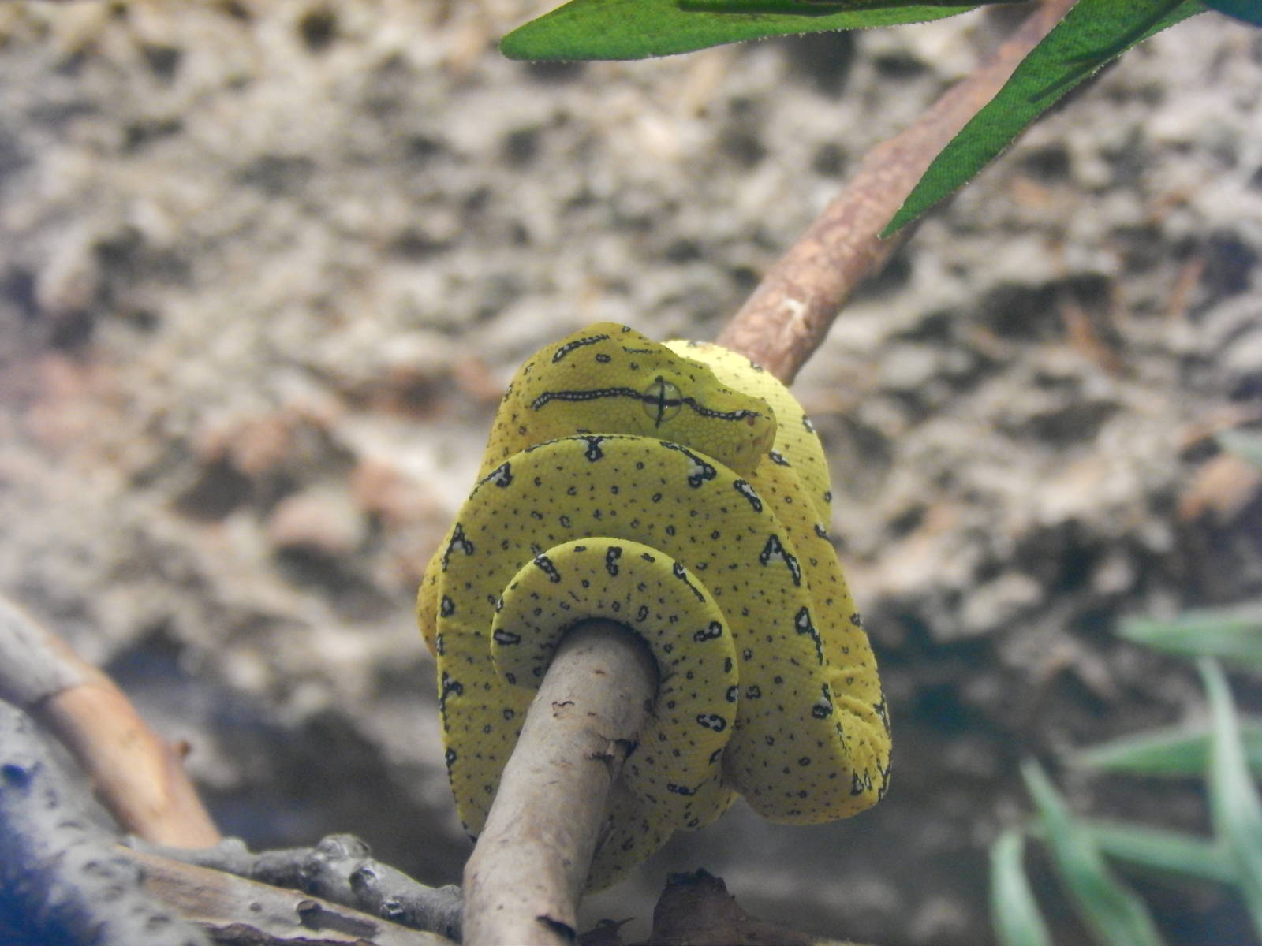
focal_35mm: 350
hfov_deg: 5.7
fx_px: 12760
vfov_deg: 4.2
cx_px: 631
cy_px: 473
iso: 720
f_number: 5.7
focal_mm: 62.2
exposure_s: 1/30
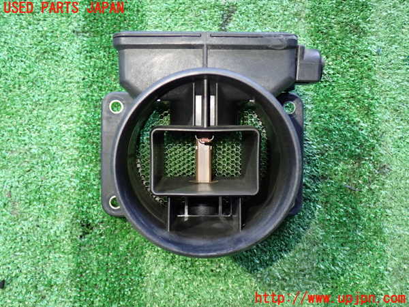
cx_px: 204
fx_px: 449
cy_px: 154
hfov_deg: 49.0
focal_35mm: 38
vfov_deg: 37.7
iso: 800
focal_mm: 6.83
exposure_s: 1/30
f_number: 2.7
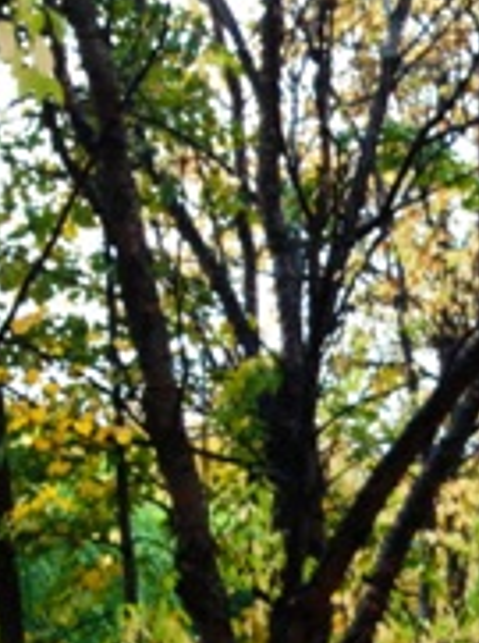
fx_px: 2296
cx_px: 717
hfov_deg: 11.4
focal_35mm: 124
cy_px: 746
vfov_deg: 15.4
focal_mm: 4.28
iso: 80
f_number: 2.4
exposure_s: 1/20
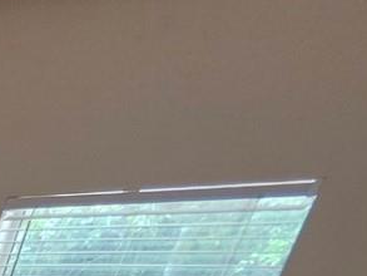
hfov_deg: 13.2
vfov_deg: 14.0
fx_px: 753
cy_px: 672
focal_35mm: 71
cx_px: -620
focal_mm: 2.2
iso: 250
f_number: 1.9
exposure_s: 1/60
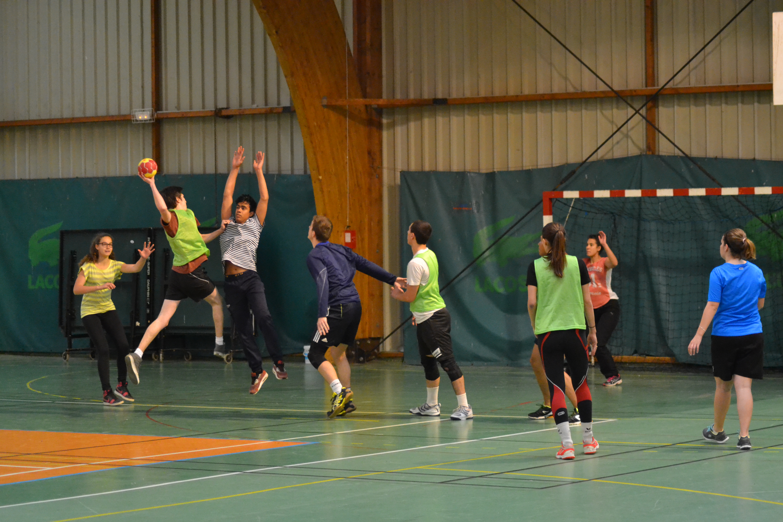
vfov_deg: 13.0
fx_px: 2284
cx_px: 392
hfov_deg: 19.5
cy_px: 261
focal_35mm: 105
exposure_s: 1/400
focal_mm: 70
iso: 3200
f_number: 4
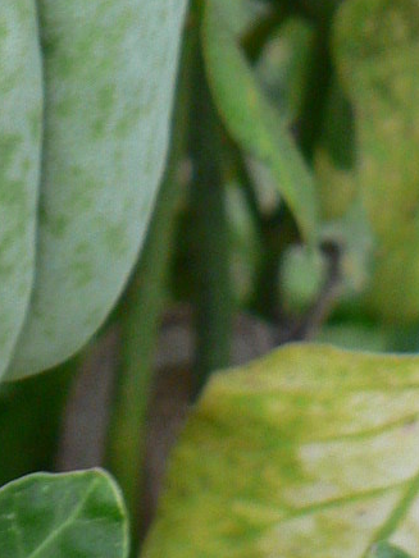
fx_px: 2130
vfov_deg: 14.3
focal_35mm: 132
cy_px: -178
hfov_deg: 10.8
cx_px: -242
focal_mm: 6
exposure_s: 1/30
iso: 150
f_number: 2.8
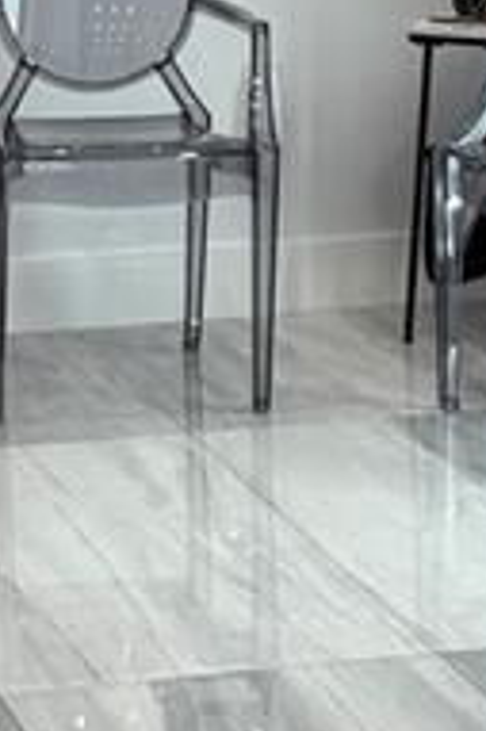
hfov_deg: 8.7
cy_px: 165
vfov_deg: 13.0
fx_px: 3185
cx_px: 184
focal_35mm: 157
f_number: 1.78
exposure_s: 1/120
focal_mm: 6.76
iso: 80
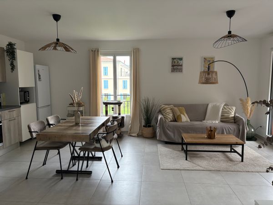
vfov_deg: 53.1
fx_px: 205
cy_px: 102
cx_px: 136
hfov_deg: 67.3
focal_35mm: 26
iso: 125
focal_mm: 5.96
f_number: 1.6
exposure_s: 1/66
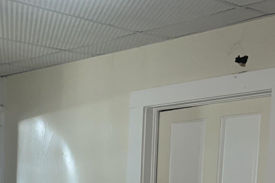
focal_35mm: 75
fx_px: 573
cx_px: -47
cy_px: 275
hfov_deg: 24.6
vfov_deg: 16.5
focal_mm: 5.7
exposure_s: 1/9
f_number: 1.5
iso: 64
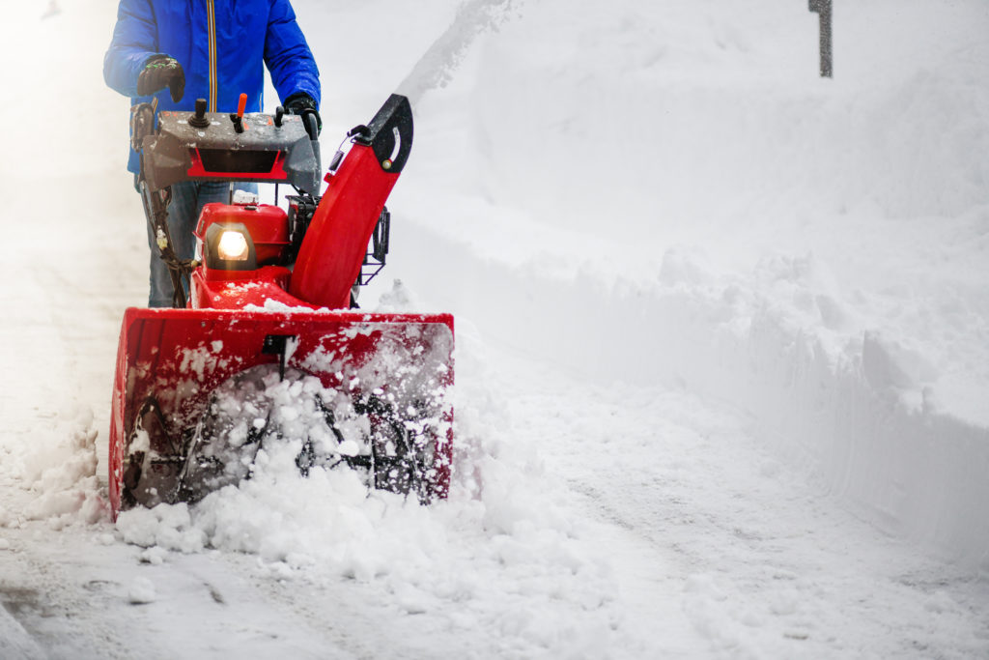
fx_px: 2885
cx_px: 494
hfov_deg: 19.5
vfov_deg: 13.0
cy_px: 330
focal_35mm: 105
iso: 400
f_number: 2.8
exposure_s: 1/3200
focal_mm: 105
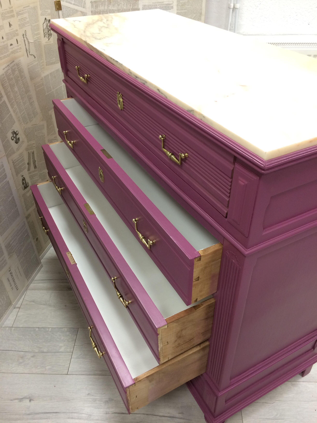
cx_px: 158
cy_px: 212
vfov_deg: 61.7
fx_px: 354
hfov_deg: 48.2
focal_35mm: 29
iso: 125
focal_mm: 4.15
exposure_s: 1/33
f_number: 2.2
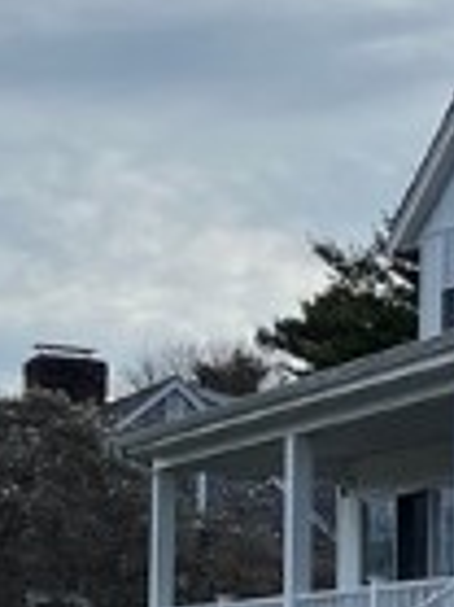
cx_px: 790
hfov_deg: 9.8
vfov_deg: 13.4
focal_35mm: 144
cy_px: 677
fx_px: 2522
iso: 50
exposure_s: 1/7353
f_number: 1.6
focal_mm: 5.1
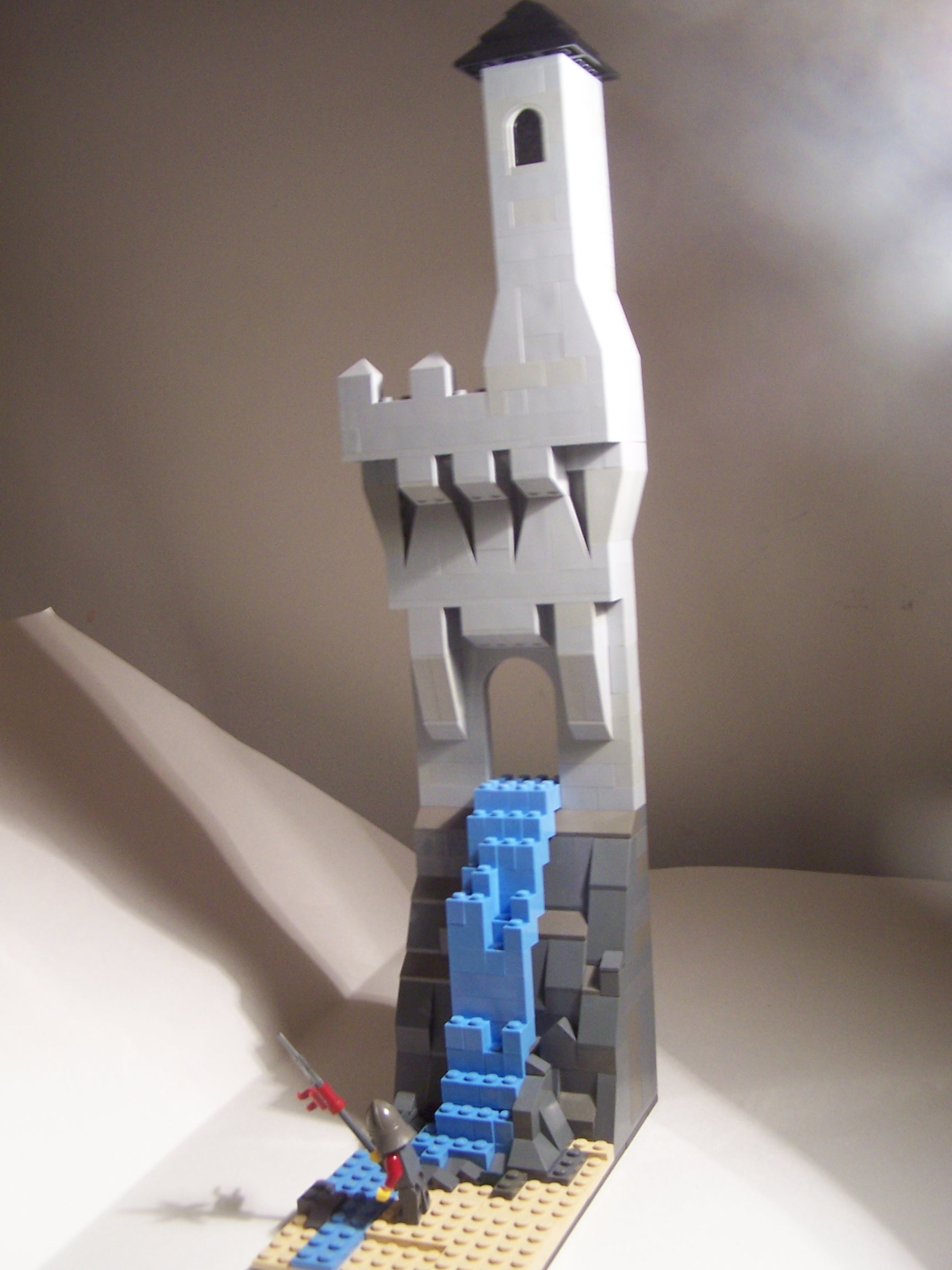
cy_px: 635
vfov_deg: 49.0
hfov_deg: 37.7
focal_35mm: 38
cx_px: 476
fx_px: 1393
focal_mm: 6.3
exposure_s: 1/10
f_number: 2.8
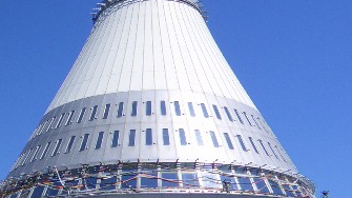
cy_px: 138
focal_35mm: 75
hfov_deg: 28.2
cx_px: 163
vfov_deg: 16.0
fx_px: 700
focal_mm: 4.8
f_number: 4
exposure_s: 1/800
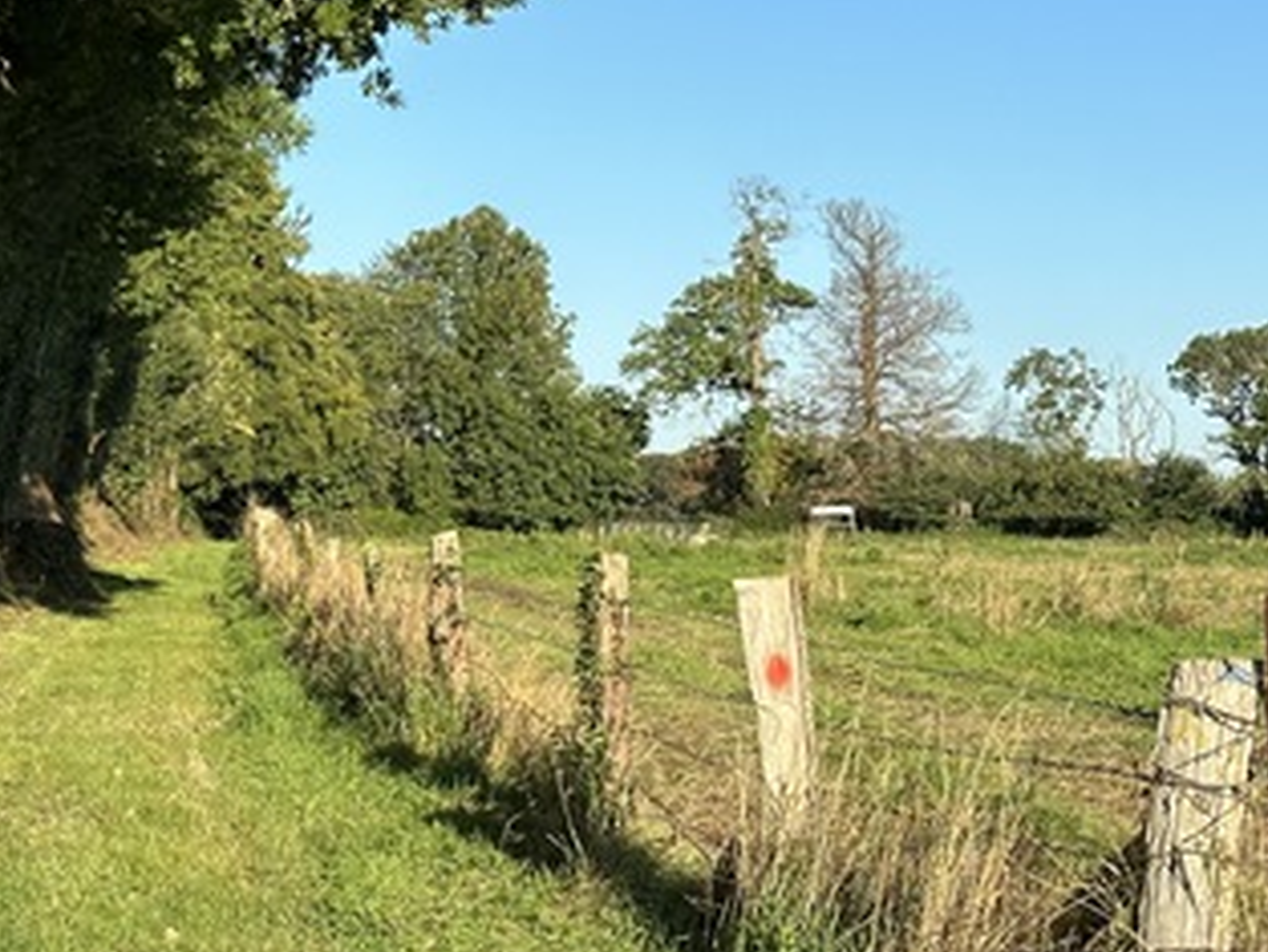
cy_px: 308
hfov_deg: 21.0
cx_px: 227
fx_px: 3371
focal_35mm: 92
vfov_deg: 16.0
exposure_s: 1/2358
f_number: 1.78
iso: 64
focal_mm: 6.86
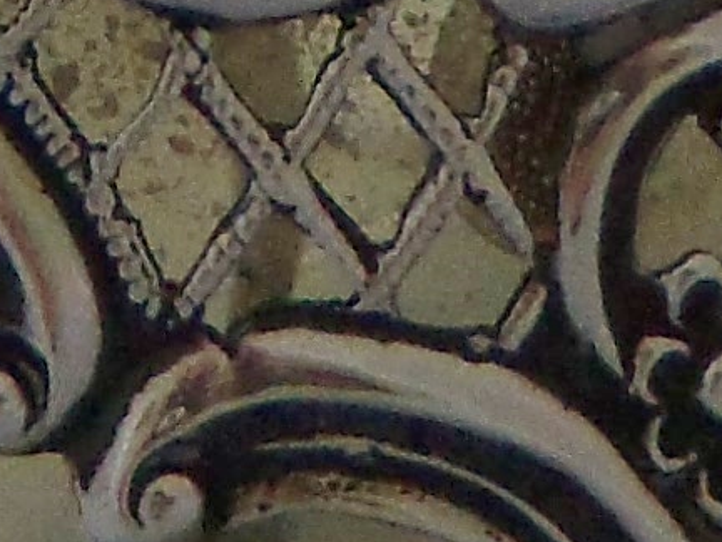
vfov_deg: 5.0
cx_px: 334
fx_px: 5798
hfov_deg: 7.1
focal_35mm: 278
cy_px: -1352
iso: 100
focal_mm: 5.1
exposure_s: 1/30
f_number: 3.9
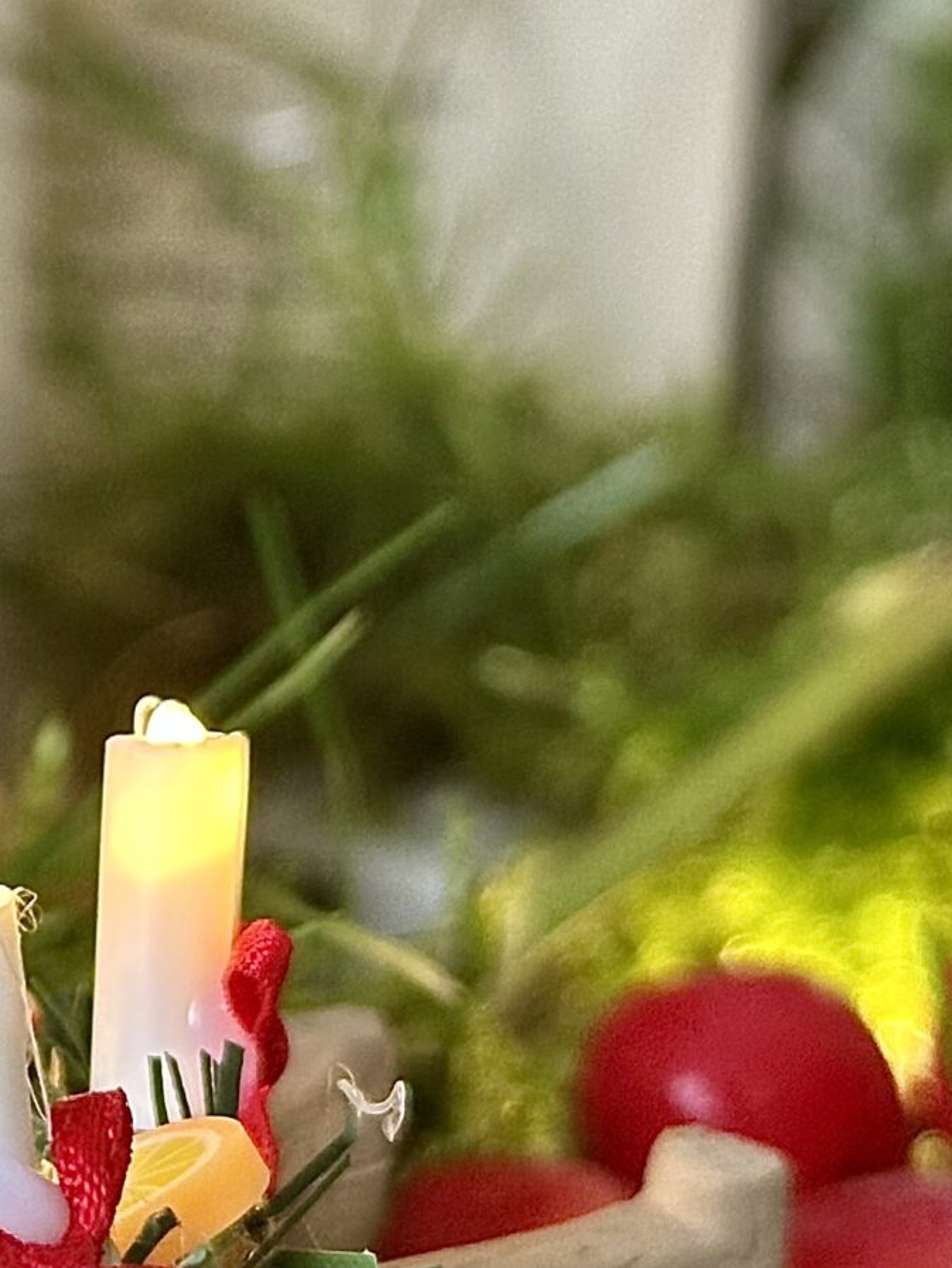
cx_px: -272
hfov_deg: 10.6
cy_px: 741
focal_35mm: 137
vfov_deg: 14.4
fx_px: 5022
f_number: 1.78
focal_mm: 6.86
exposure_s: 1/60
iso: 200
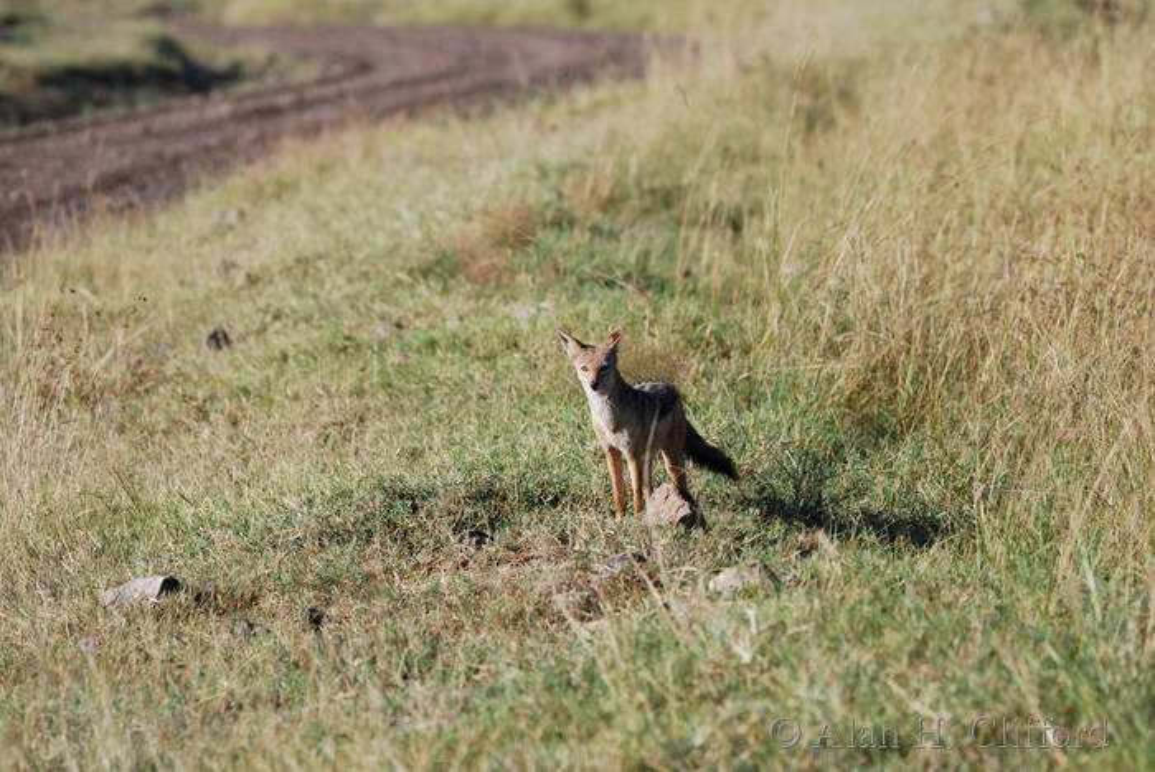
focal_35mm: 405
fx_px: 13004
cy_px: 386
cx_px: 578
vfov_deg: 3.4
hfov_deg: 5.1
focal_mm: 270
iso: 110
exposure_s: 1/400
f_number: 5.3
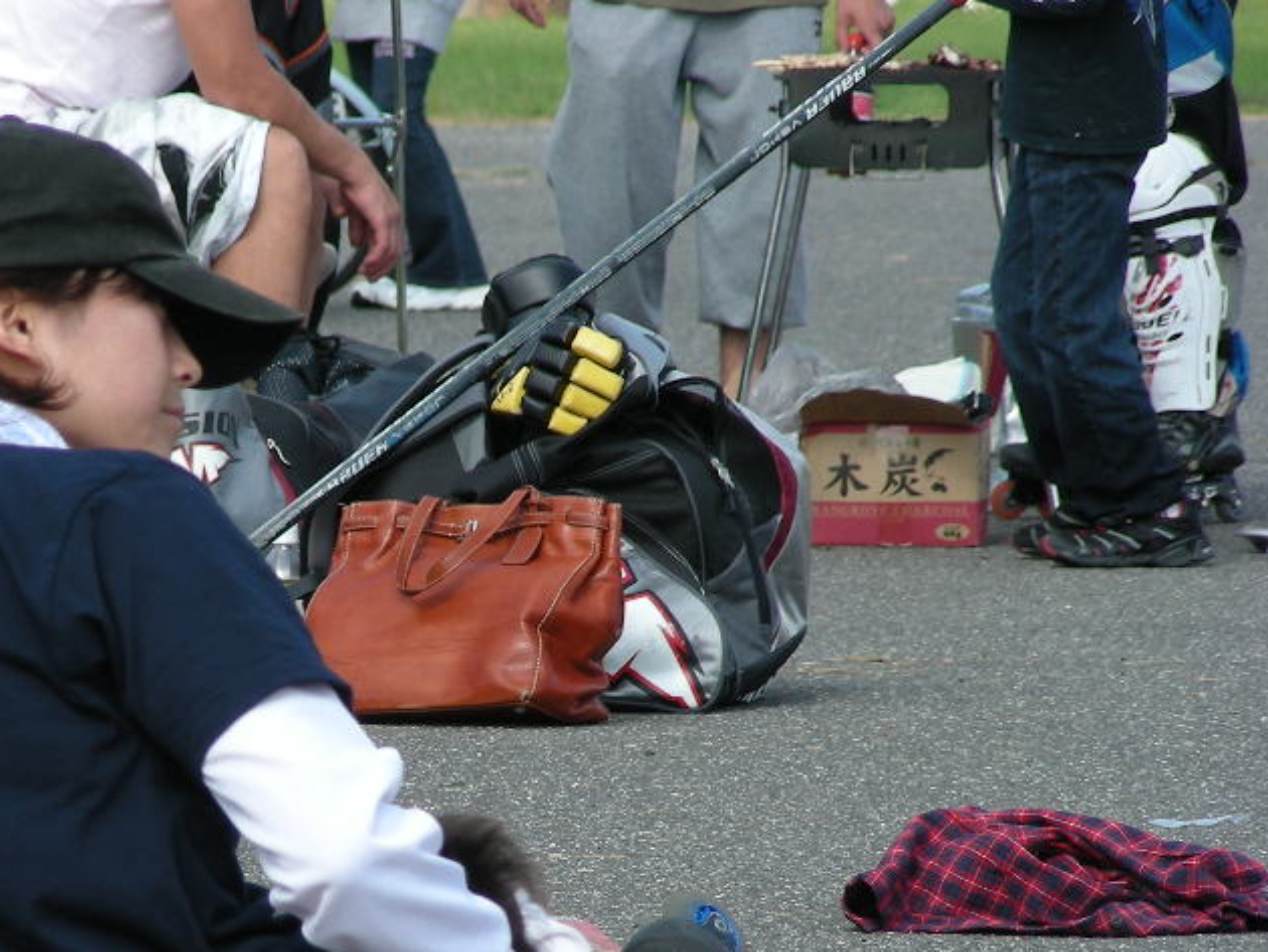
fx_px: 16014
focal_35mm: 437
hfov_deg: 4.5
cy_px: 751
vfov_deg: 3.4
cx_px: 316
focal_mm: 44.8
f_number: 4
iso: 50
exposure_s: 1/275
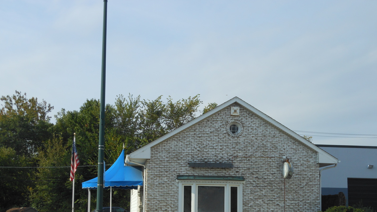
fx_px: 550
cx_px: 188
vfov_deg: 21.8
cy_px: 138
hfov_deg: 37.8
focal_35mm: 55
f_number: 4
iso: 80
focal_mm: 8.9
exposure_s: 1/800
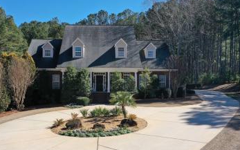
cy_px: 93
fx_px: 242
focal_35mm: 37
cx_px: 107
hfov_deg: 52.6
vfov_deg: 34.3
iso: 100
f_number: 5.6
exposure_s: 1/400
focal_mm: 10.26
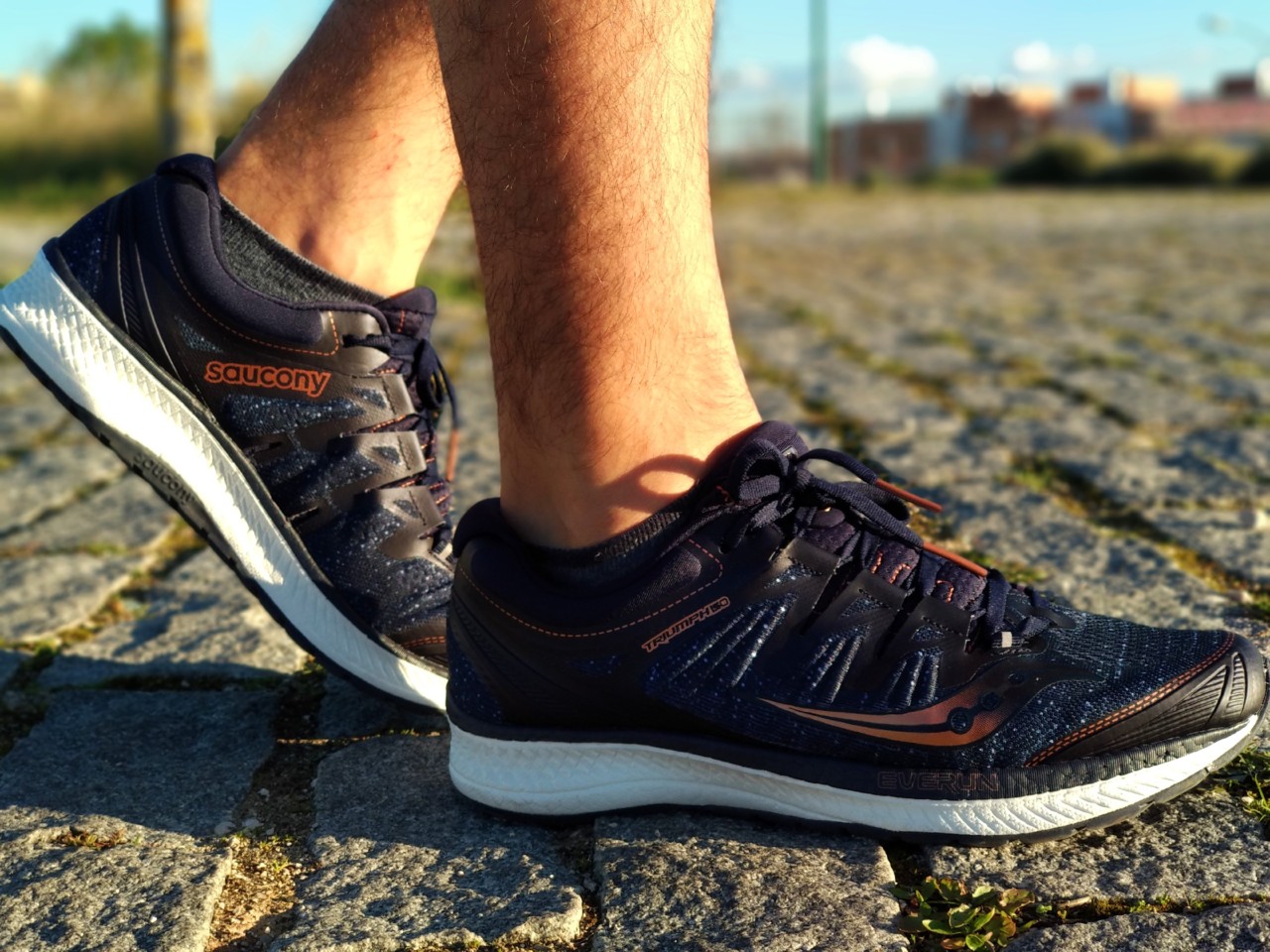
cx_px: 635
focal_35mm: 52
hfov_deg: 36.8
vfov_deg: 28.0
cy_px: 476
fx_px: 1908
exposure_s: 1/301
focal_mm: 5.99
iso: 100
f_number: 2.6
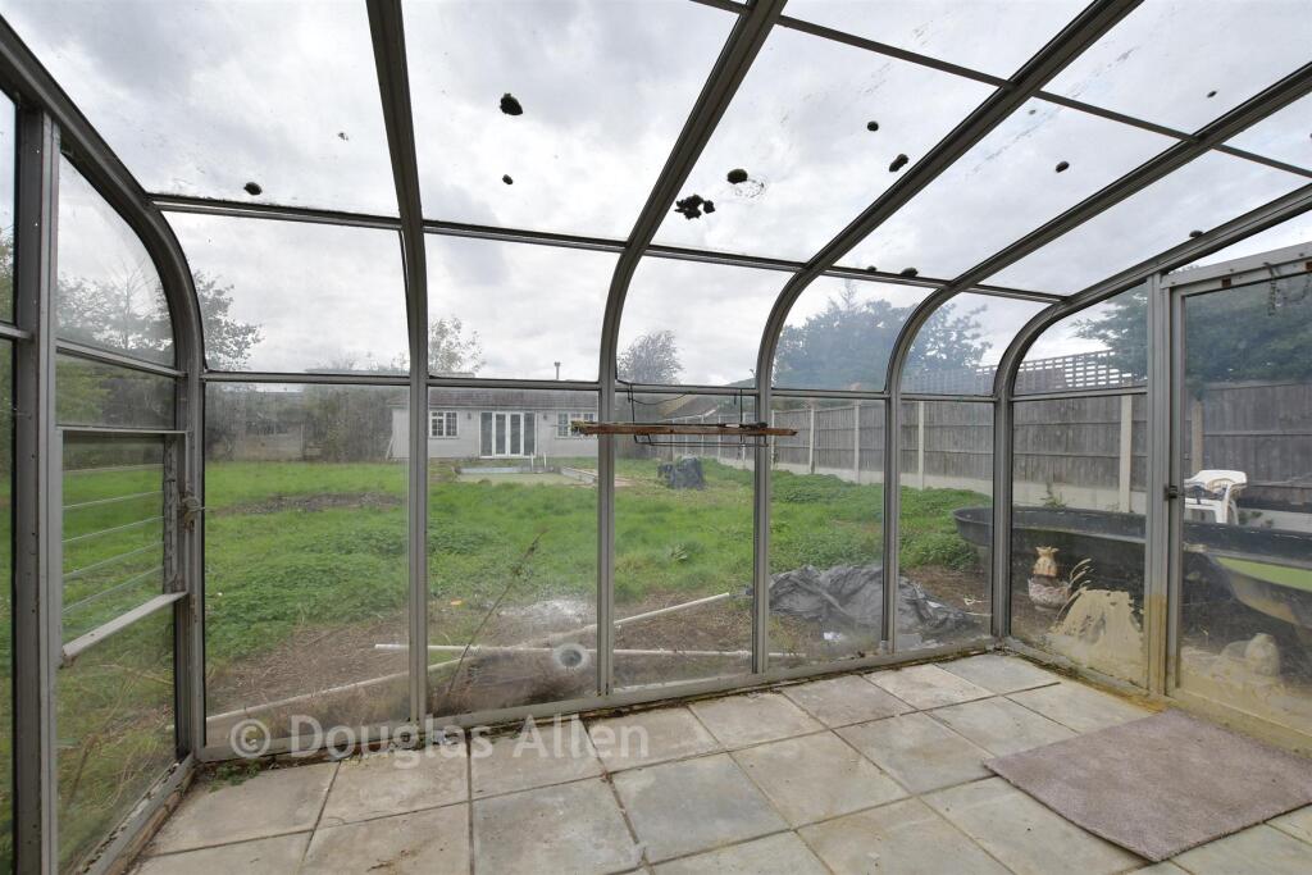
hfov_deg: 100.4
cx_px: 656
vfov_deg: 77.3
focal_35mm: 15
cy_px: 438
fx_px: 547
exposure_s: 1/80
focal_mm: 10
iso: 125
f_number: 8
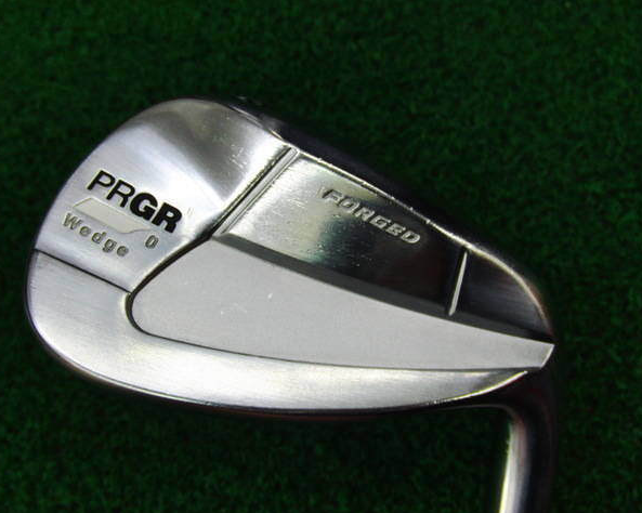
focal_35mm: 39
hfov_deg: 46.9
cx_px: 316
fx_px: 741
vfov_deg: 38.2
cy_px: 259
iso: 125
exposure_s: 1/80
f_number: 3.6
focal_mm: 6.42
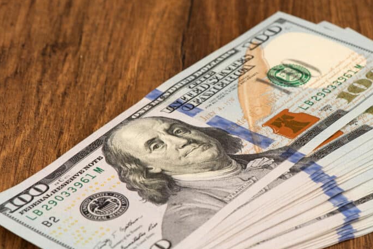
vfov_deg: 8.7
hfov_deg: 13.0
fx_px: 1638
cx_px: 253
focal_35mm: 158
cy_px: 150
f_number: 13
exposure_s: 1/125
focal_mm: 105
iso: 100
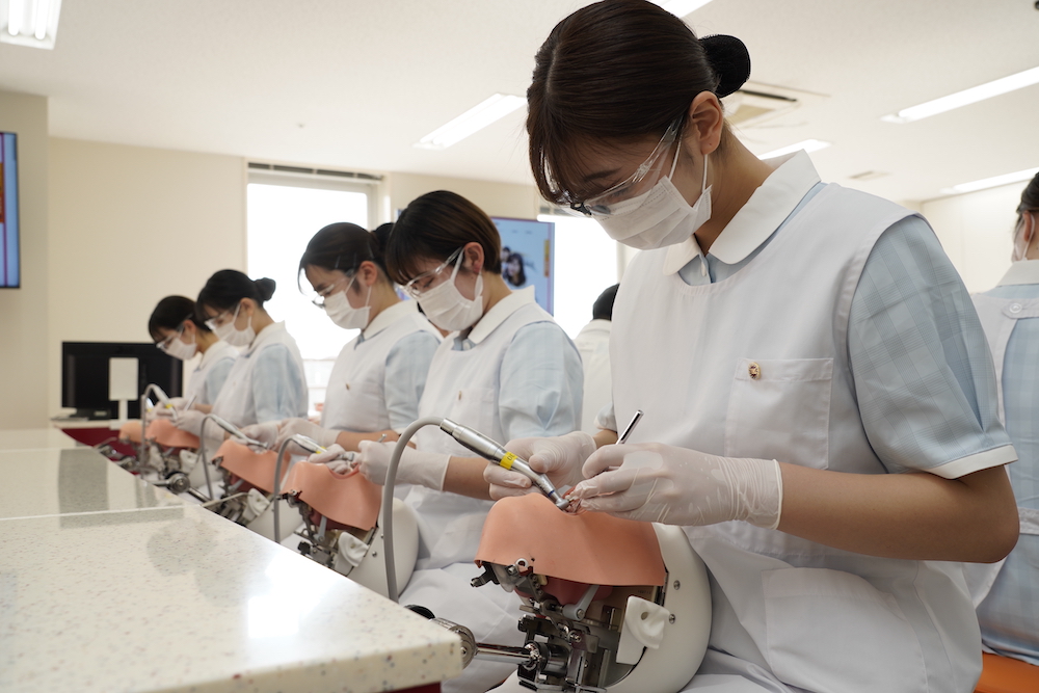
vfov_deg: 42.3
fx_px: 895
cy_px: 346
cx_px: 520
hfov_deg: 60.3
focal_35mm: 31
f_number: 6.3
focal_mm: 31
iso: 320
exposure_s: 1/100
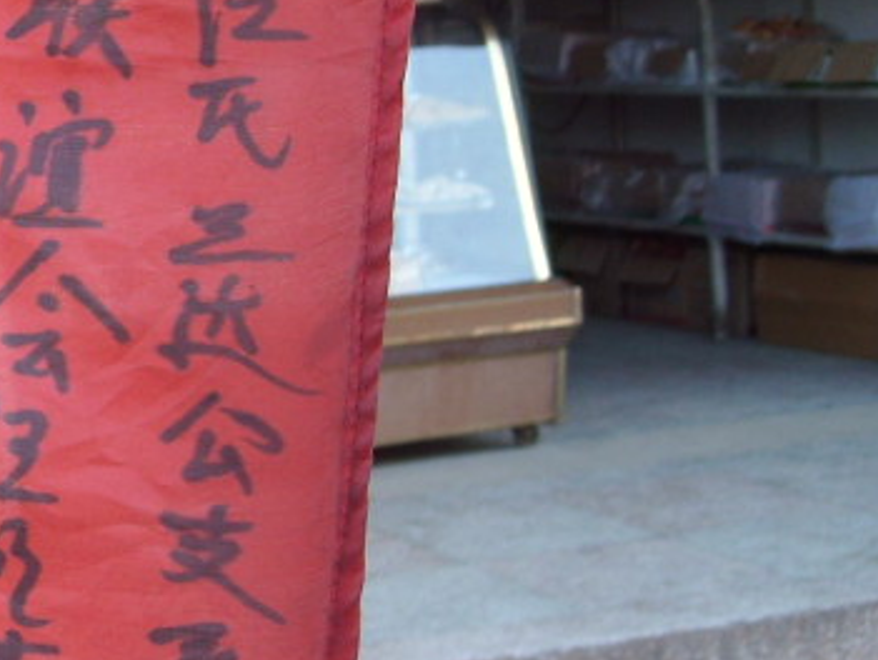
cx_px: -378
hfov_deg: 17.6
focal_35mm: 102
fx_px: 2590
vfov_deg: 14.5
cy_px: 205
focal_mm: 5.7
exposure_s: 1/80
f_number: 2.8
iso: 64
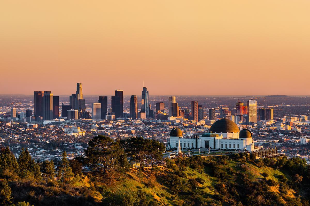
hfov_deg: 14.4
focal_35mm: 142
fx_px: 1223
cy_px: 103
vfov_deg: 9.7
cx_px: 155
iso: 100
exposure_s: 1/30
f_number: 9
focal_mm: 95
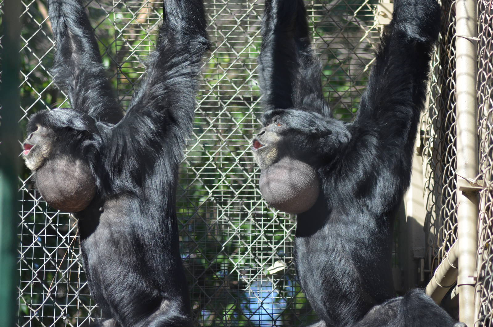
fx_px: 3178
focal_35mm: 232
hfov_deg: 8.9
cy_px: 164
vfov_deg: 5.9
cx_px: 246
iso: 720
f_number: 4.5
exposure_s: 1/1000
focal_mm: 155
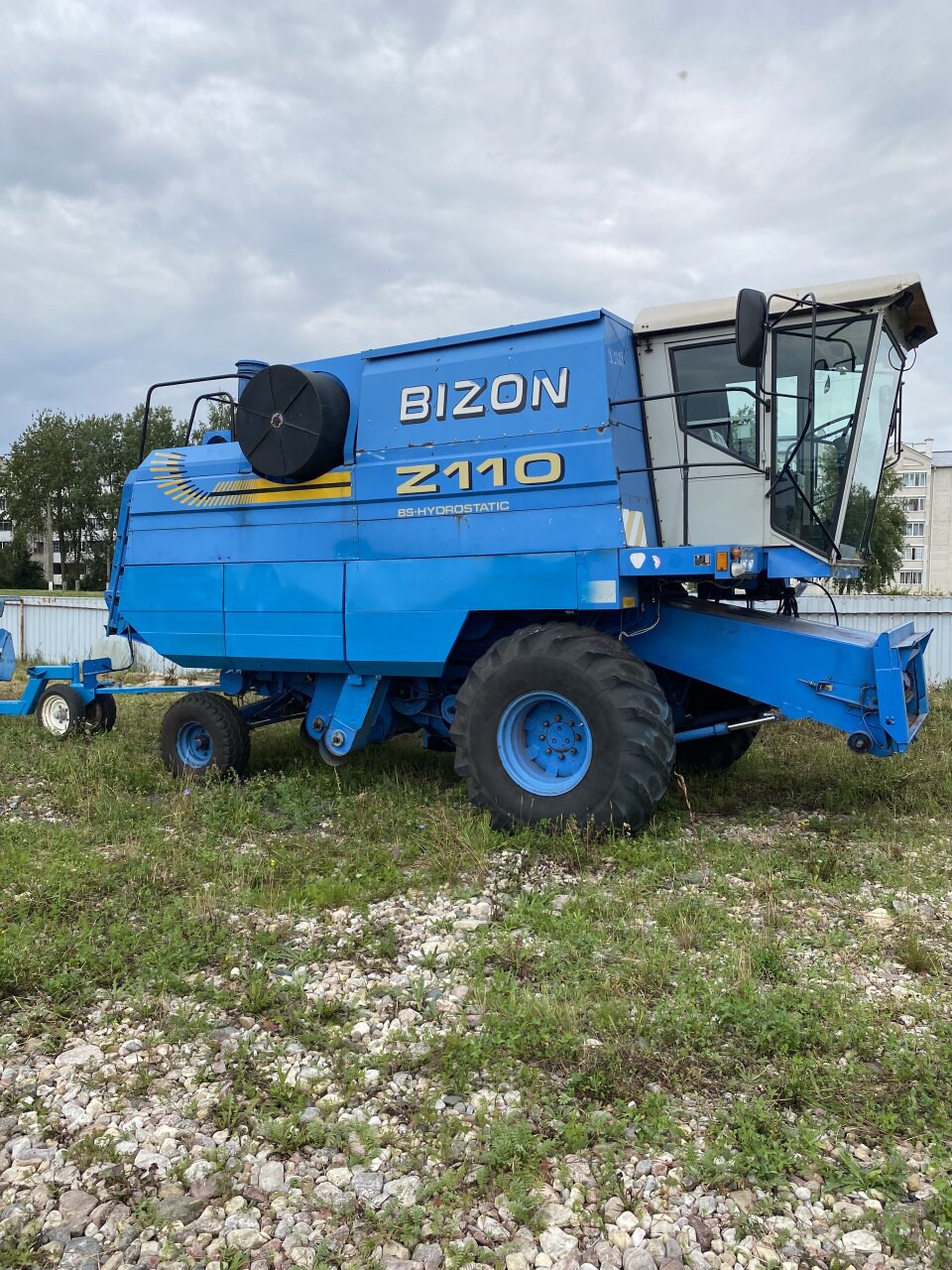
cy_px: 635
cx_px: 476
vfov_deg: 67.3
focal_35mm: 26
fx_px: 953
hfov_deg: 53.1
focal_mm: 4.25
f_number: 1.8
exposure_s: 1/1395
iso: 32
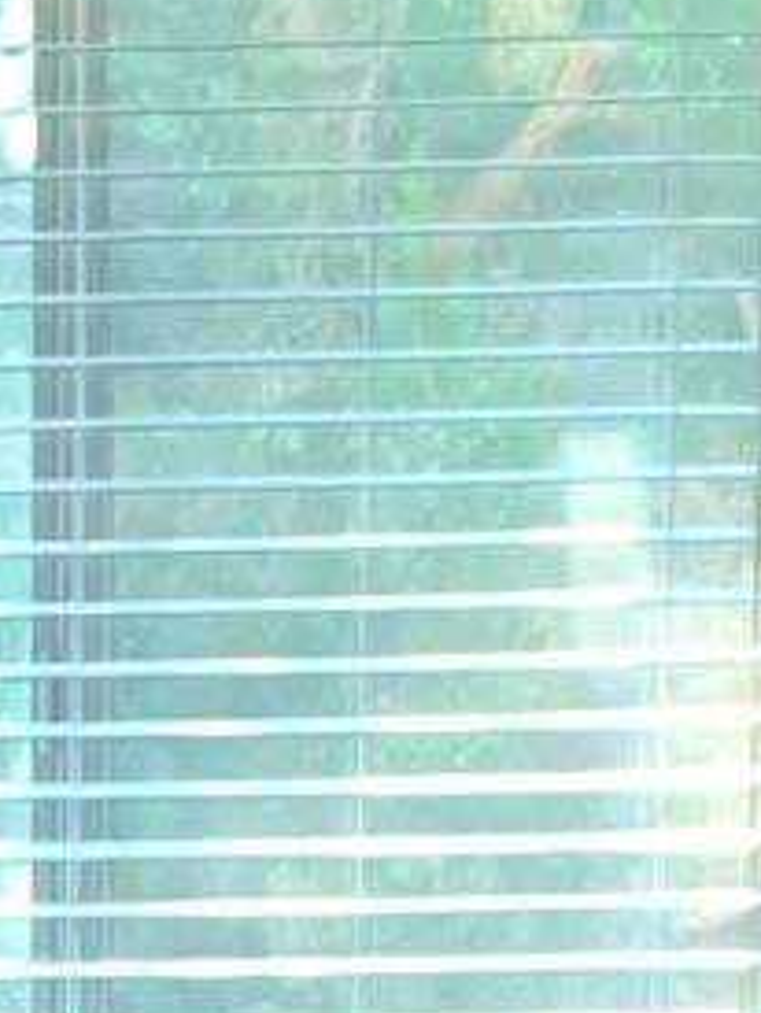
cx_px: -506
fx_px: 5678
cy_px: 1715
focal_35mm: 194
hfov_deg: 7.5
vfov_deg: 9.8
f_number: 1.8
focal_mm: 4.25
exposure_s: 1/60
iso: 100
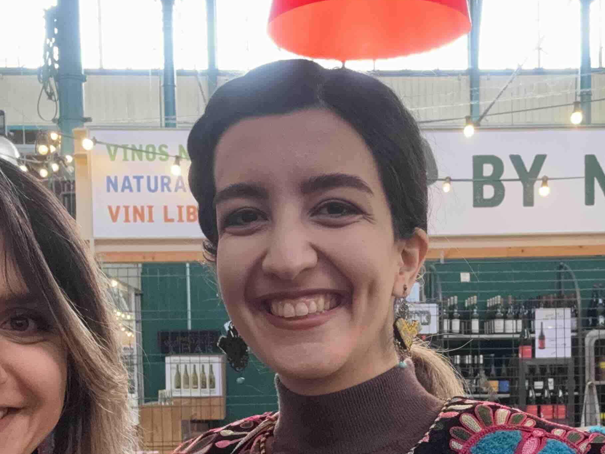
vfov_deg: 27.8
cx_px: 341
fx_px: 891
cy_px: 387
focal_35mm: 51
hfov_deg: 37.4
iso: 200
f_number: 1.9
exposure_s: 1/50
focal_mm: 2.69
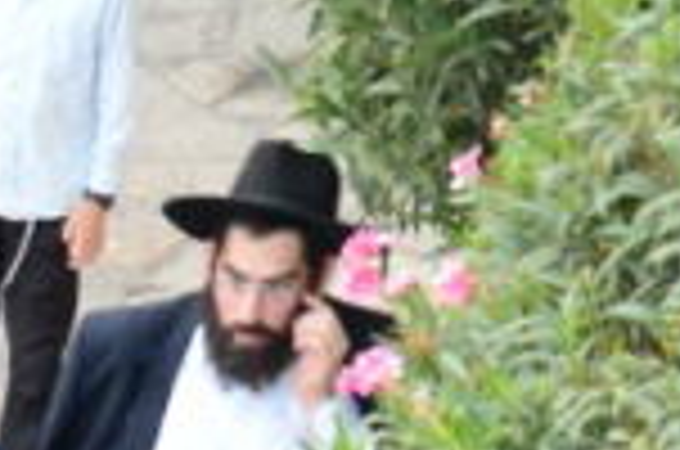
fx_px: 8049
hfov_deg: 4.7
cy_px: 1521
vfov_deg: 3.1
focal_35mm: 427
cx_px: -1207
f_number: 5.6
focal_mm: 42
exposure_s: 1/25
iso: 1250
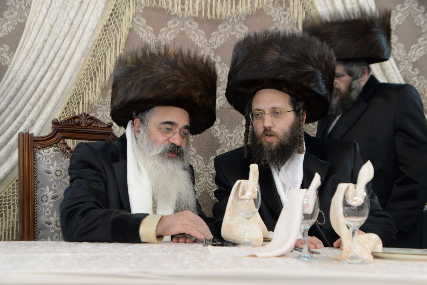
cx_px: 214
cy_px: 142
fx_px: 652
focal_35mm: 55
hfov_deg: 36.2
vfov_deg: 24.6
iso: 5000
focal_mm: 55
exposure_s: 1/125
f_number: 5.6
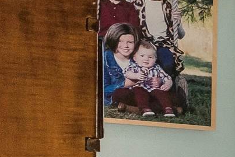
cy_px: 201
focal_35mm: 122
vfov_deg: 11.0
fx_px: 797
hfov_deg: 9.3
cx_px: 838
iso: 800
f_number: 8
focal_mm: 16
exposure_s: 1/45
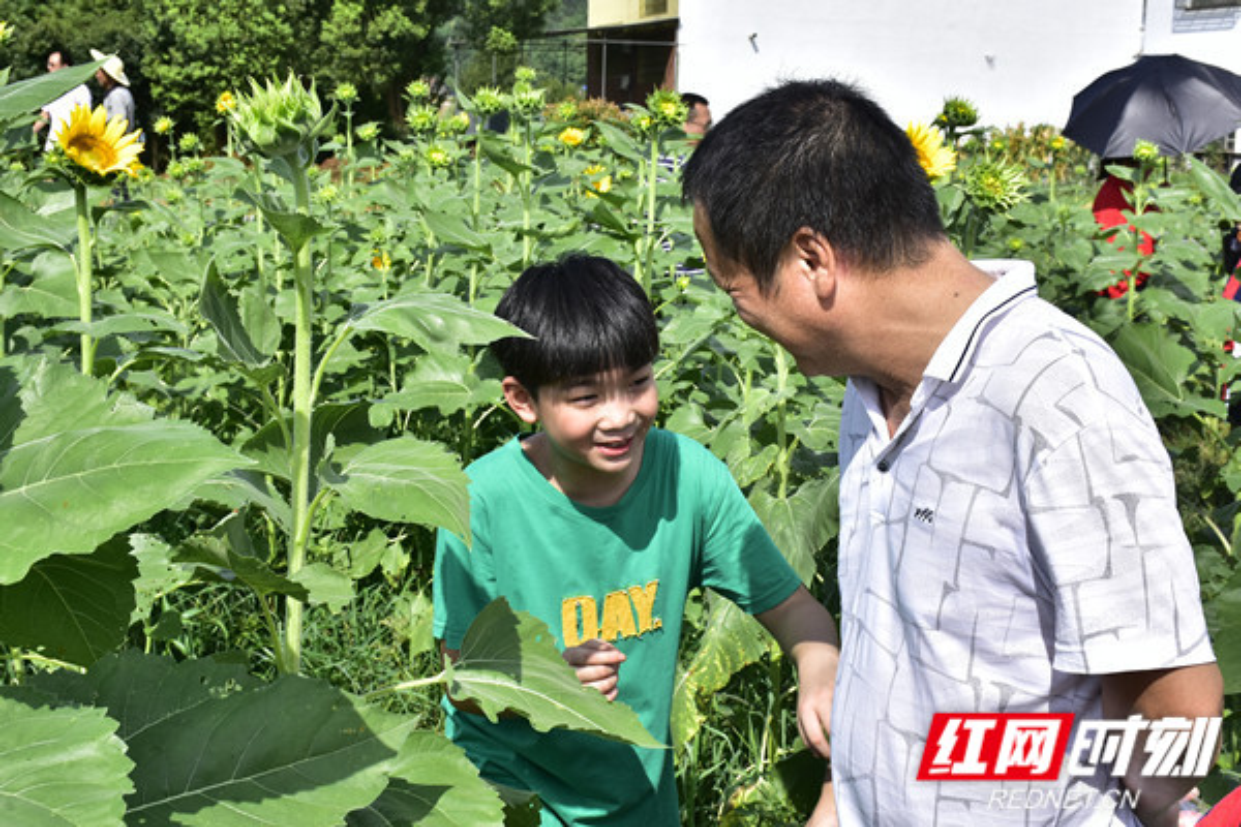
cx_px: 620
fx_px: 1810
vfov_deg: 25.8
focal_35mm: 52
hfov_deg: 37.9
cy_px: 414
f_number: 11
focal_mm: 35
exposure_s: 1/250
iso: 200
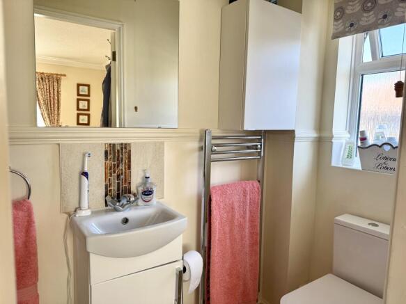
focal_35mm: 24
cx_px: 203
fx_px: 281
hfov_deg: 71.6
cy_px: 152
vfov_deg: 56.8
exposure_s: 1/153
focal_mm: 6.76
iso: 100
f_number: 1.78
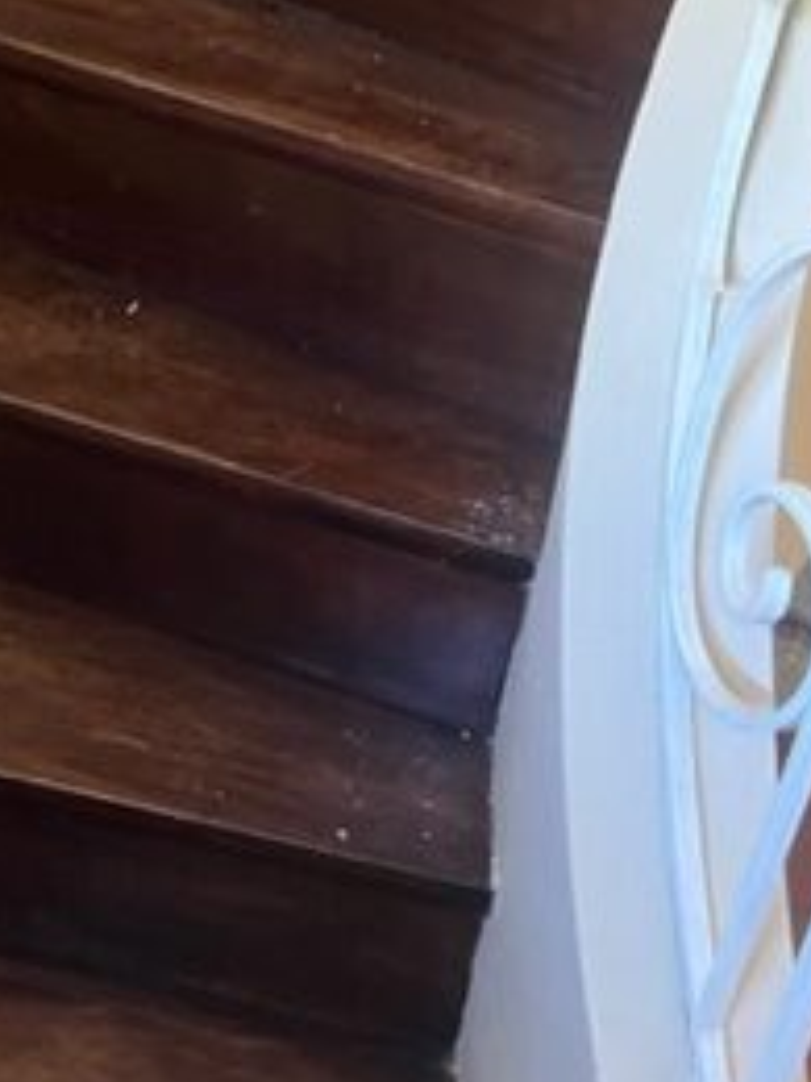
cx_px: -158
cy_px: 591
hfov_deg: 21.3
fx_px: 1999
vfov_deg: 30.2
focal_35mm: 64
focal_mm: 5.1
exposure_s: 1/25
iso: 500
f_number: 1.6
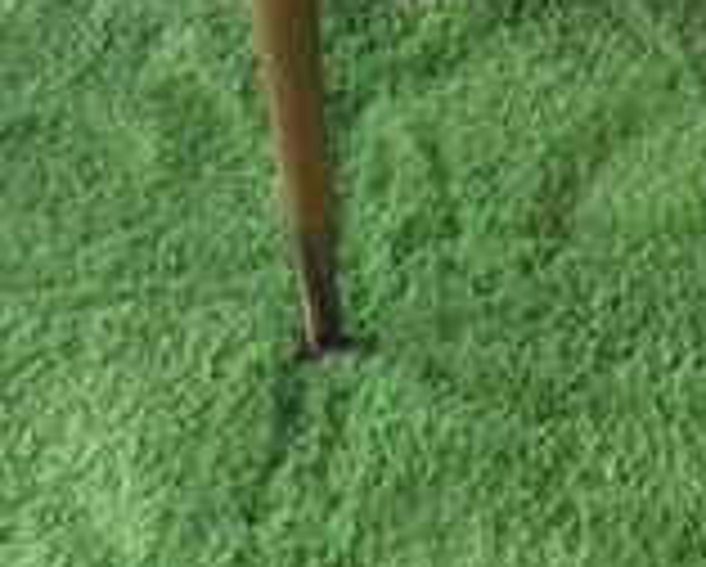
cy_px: -713
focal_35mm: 161
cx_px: 1133
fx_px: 3368
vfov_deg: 8.9
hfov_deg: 11.4
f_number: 3.5
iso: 3200
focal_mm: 18
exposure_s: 1/40
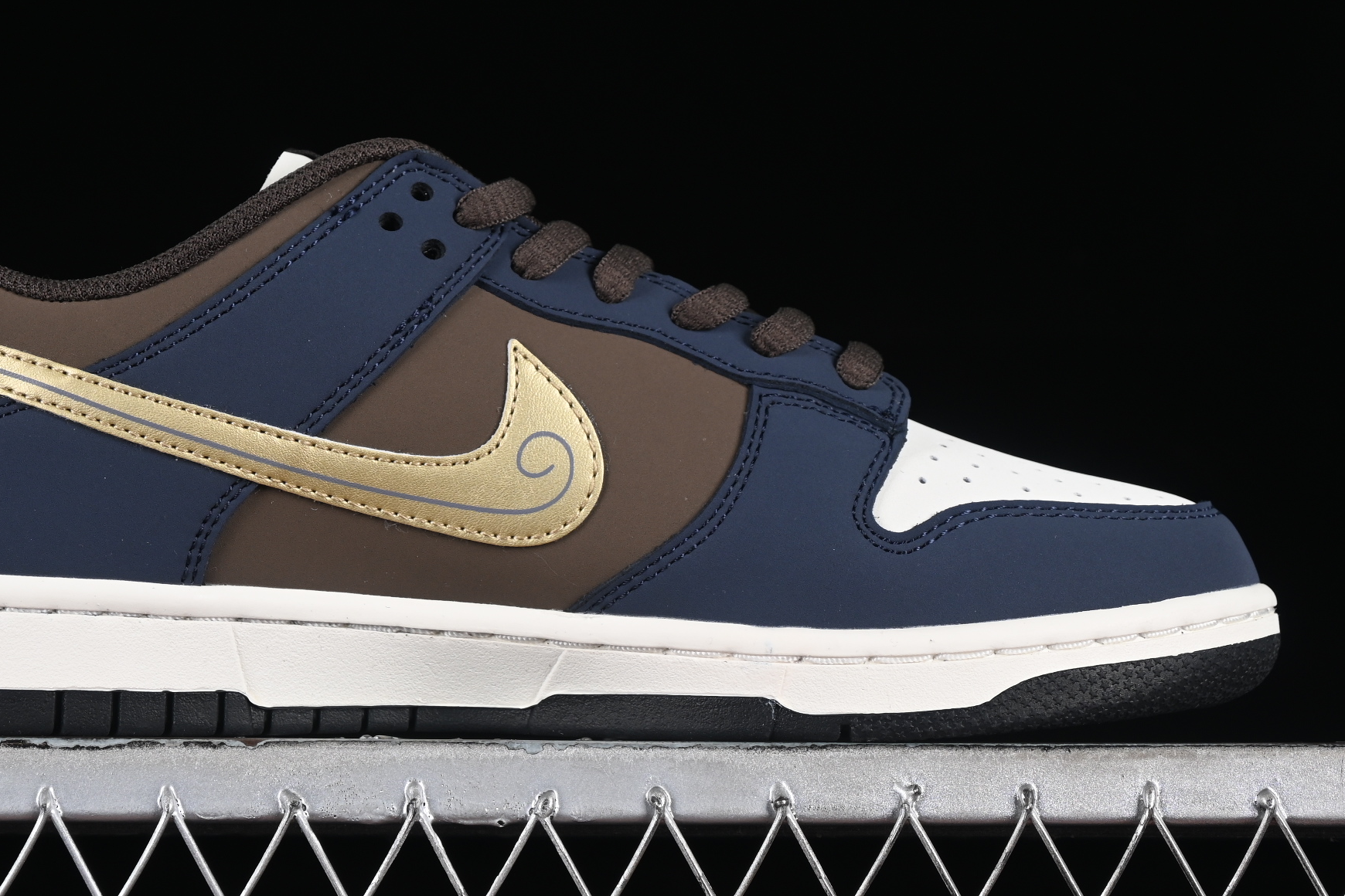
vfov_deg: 11.4
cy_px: 301
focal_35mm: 120
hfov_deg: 17.0
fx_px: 4483
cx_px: 540
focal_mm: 50
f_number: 6.3
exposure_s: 1/60
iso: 160
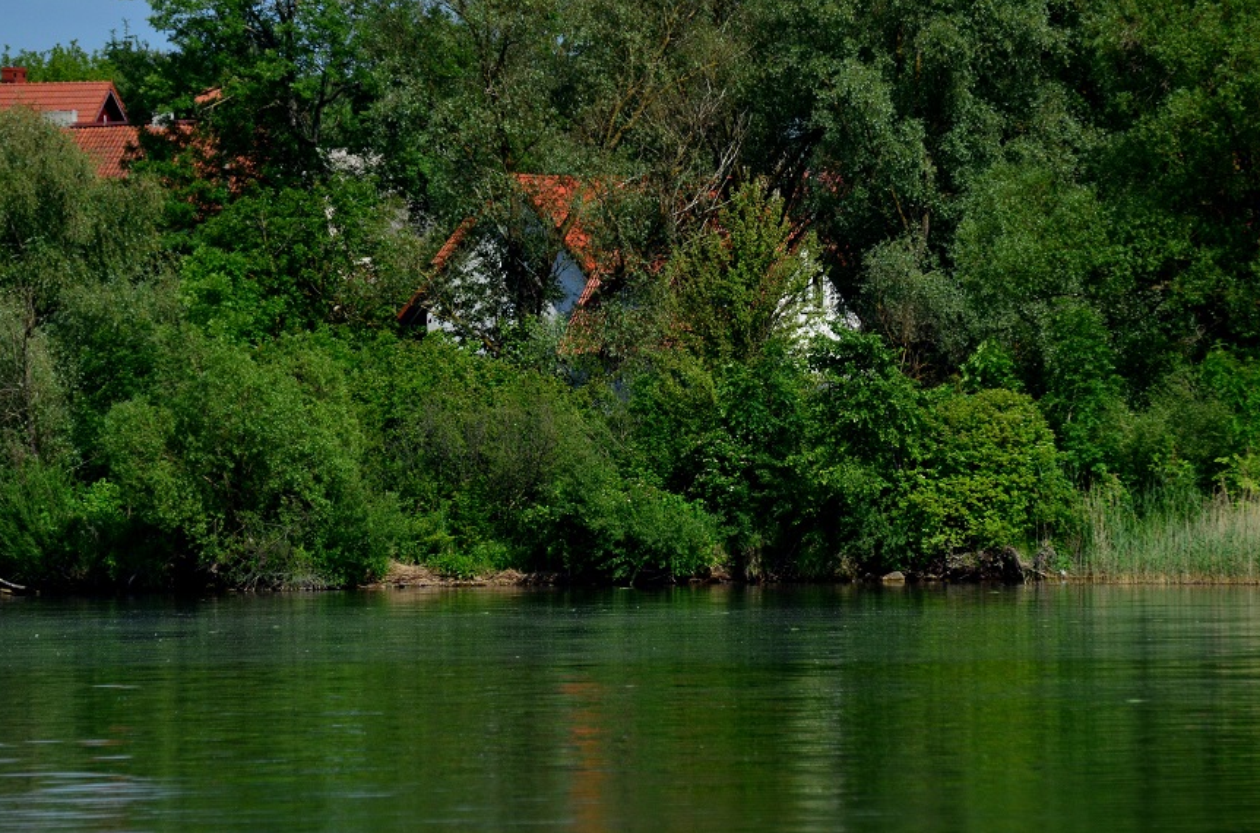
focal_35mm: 365
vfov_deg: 3.7
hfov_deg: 5.7
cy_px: 398
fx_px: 12742
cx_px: 676
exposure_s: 1/8000
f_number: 5.3
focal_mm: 210
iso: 800
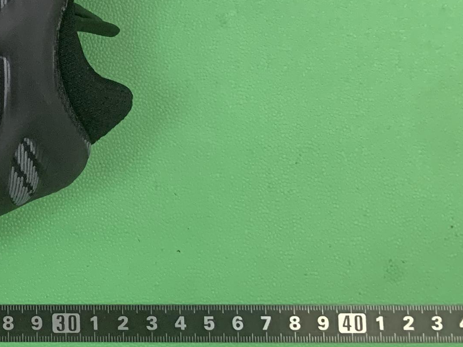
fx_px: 1310
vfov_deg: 13.9
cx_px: -268
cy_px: -208
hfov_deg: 17.6
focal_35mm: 98
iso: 320
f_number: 1.8
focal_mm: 4.25
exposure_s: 1/60
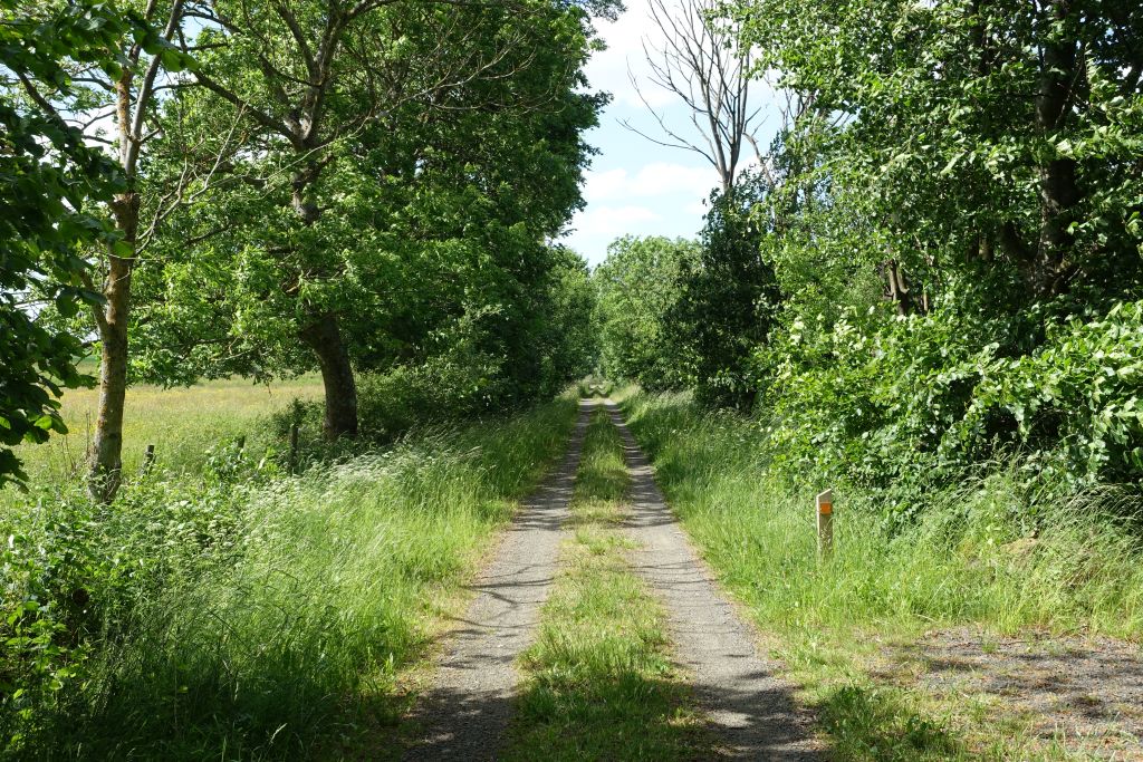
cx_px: 572
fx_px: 1302
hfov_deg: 47.4
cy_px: 381
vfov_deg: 32.6
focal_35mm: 41
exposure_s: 1/250
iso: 125
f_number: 5.6
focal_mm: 15.1
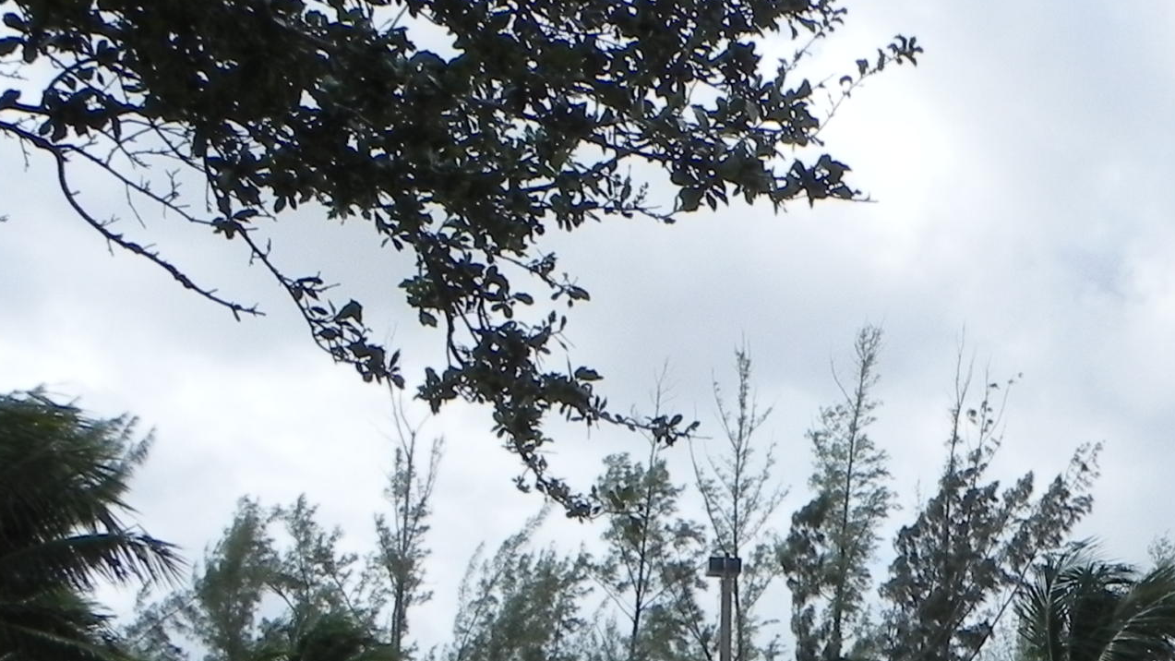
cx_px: 1271
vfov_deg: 12.6
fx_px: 2960
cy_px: 613
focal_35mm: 95
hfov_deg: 21.4
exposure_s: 1/491
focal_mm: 6.6
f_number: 7.1
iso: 160
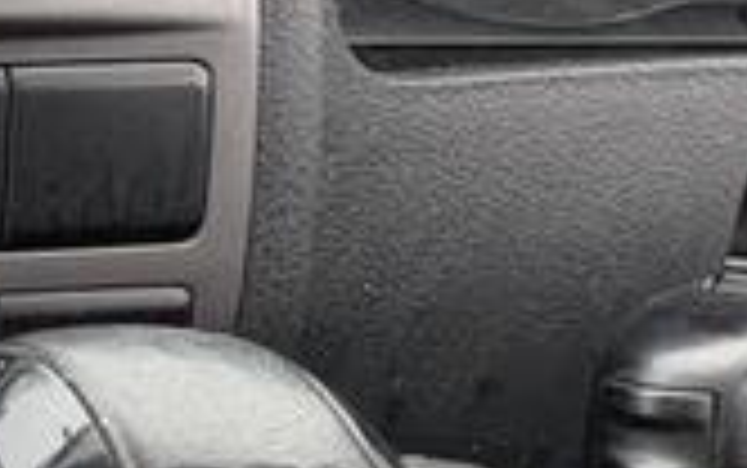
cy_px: 22
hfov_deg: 16.8
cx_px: -860
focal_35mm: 80
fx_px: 1630
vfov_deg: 16.1
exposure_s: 1/77
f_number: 2.2
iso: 200
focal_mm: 2.22
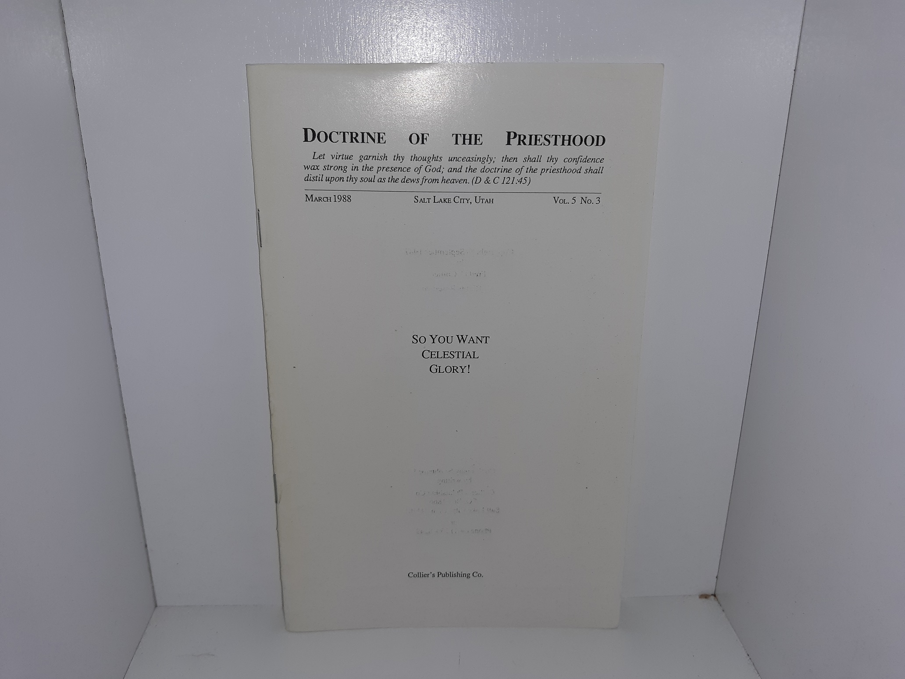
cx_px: 452
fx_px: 732
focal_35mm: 28
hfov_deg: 63.4
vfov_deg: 49.7
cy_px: 340
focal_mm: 3.7
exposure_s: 1/449
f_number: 1.7
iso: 40
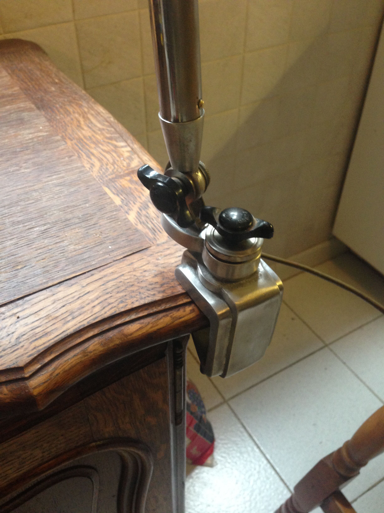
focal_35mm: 33
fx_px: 488
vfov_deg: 55.4
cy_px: 256
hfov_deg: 42.9
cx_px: 192
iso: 200
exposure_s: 1/20
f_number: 2.4
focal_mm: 4.12
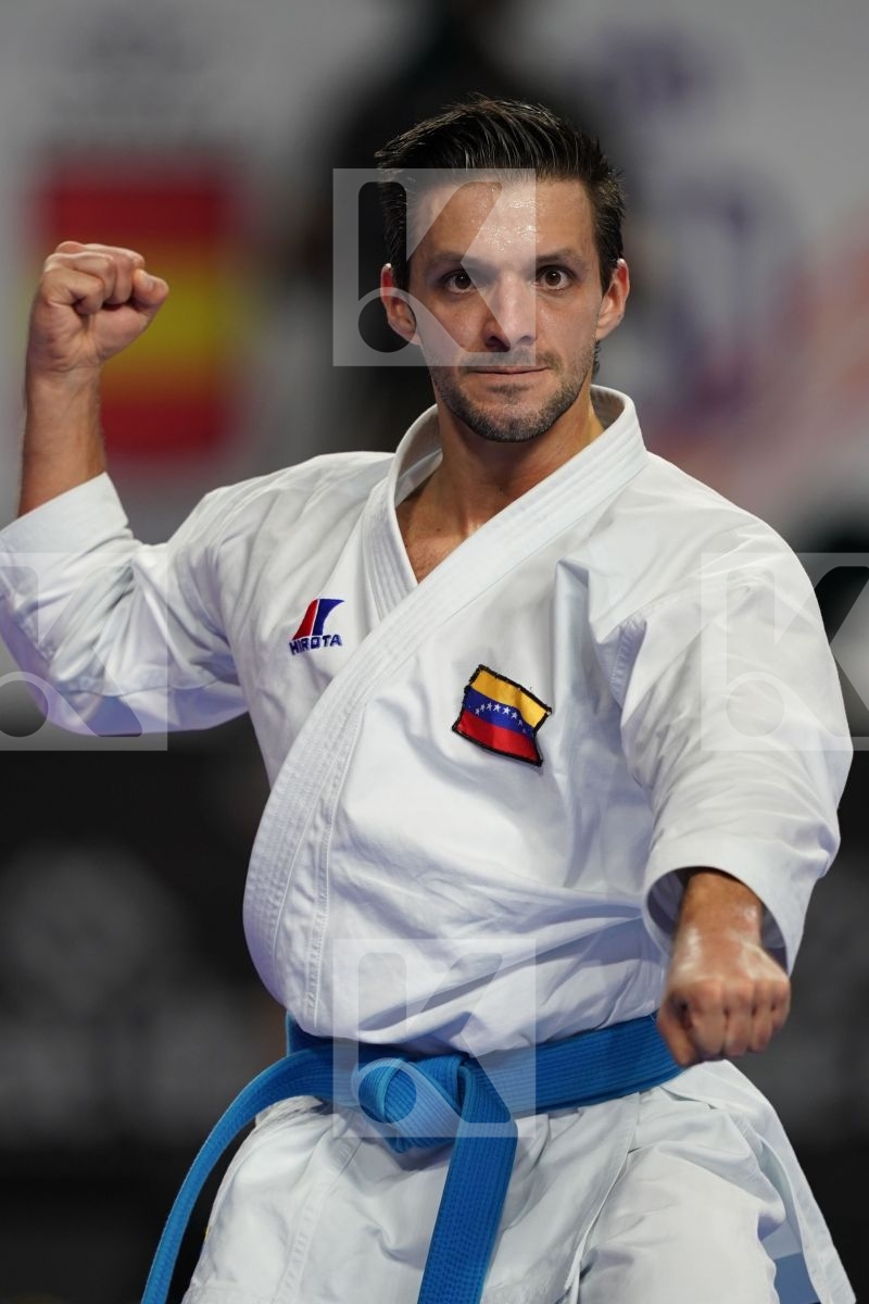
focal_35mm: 600
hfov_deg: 2.3
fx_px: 21723
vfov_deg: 3.4
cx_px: 434
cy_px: 652
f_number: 2.8
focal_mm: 400
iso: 800
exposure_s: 1/500
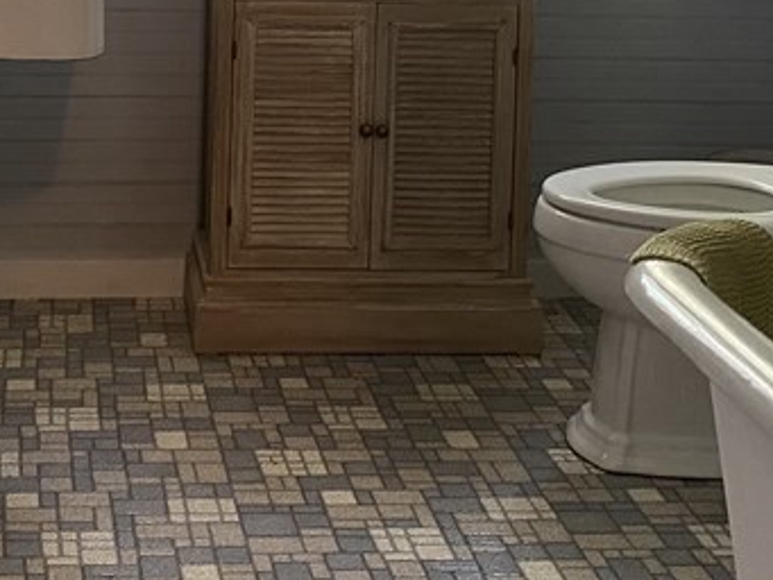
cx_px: 240
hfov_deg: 24.9
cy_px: -159
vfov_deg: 17.8
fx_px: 1742
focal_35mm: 78
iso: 250
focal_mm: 4.25
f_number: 1.8
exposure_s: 1/60
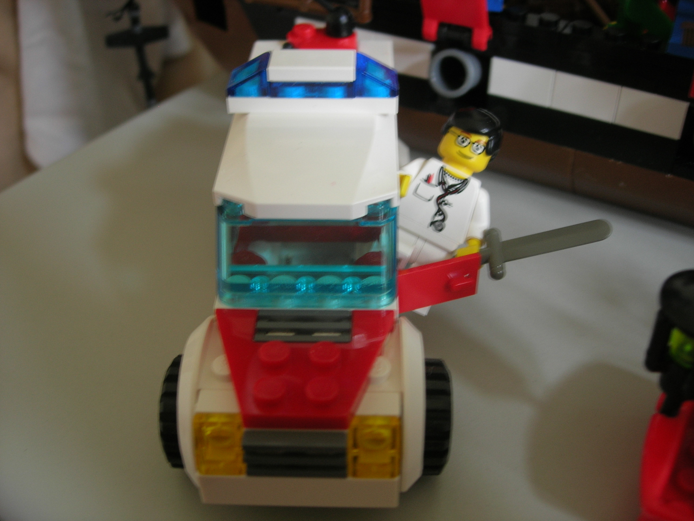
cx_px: 347
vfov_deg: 37.7
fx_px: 762
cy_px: 260
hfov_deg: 49.0
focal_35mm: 38
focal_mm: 7.8
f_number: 2.8
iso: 64
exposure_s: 1/6.2
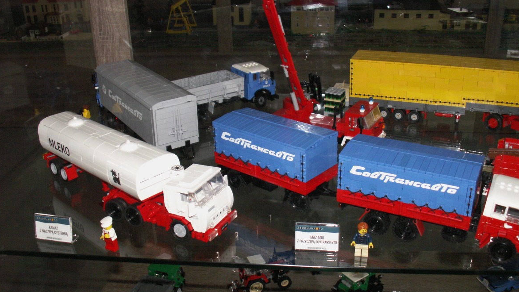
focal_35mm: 39
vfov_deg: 30.4
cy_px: 157
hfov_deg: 51.6
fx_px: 537
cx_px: 256
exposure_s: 1/125
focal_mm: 5.86
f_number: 2.8
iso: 160
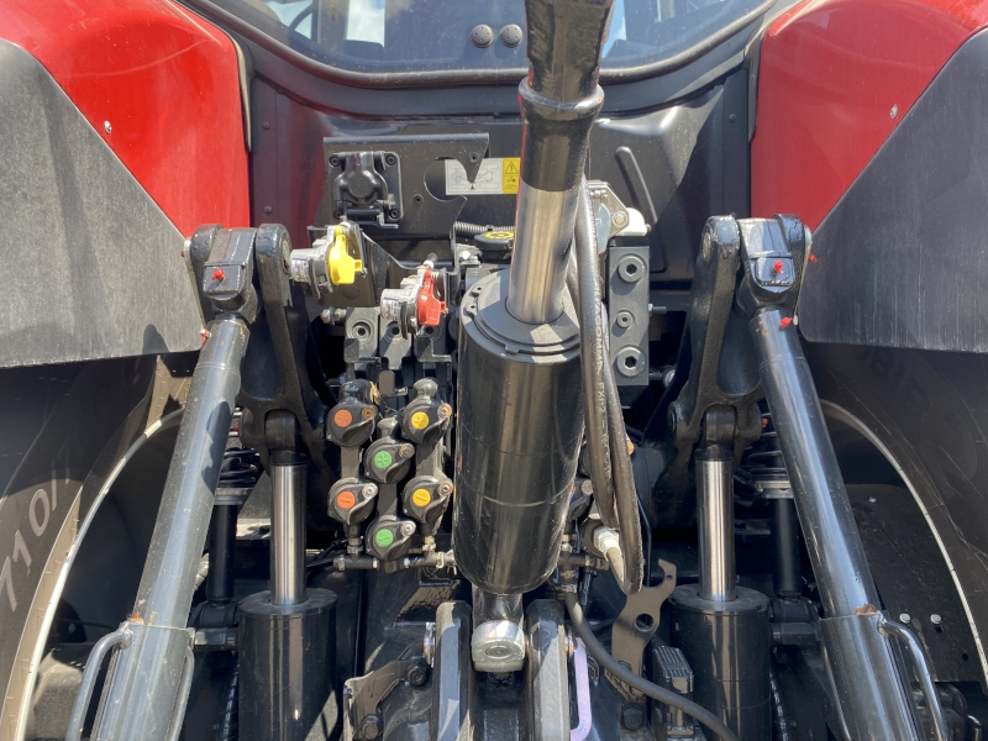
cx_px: 494
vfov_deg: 53.1
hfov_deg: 67.3
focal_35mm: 26
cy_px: 370
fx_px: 742
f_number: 1.8
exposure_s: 1/307
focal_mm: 4.25
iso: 32
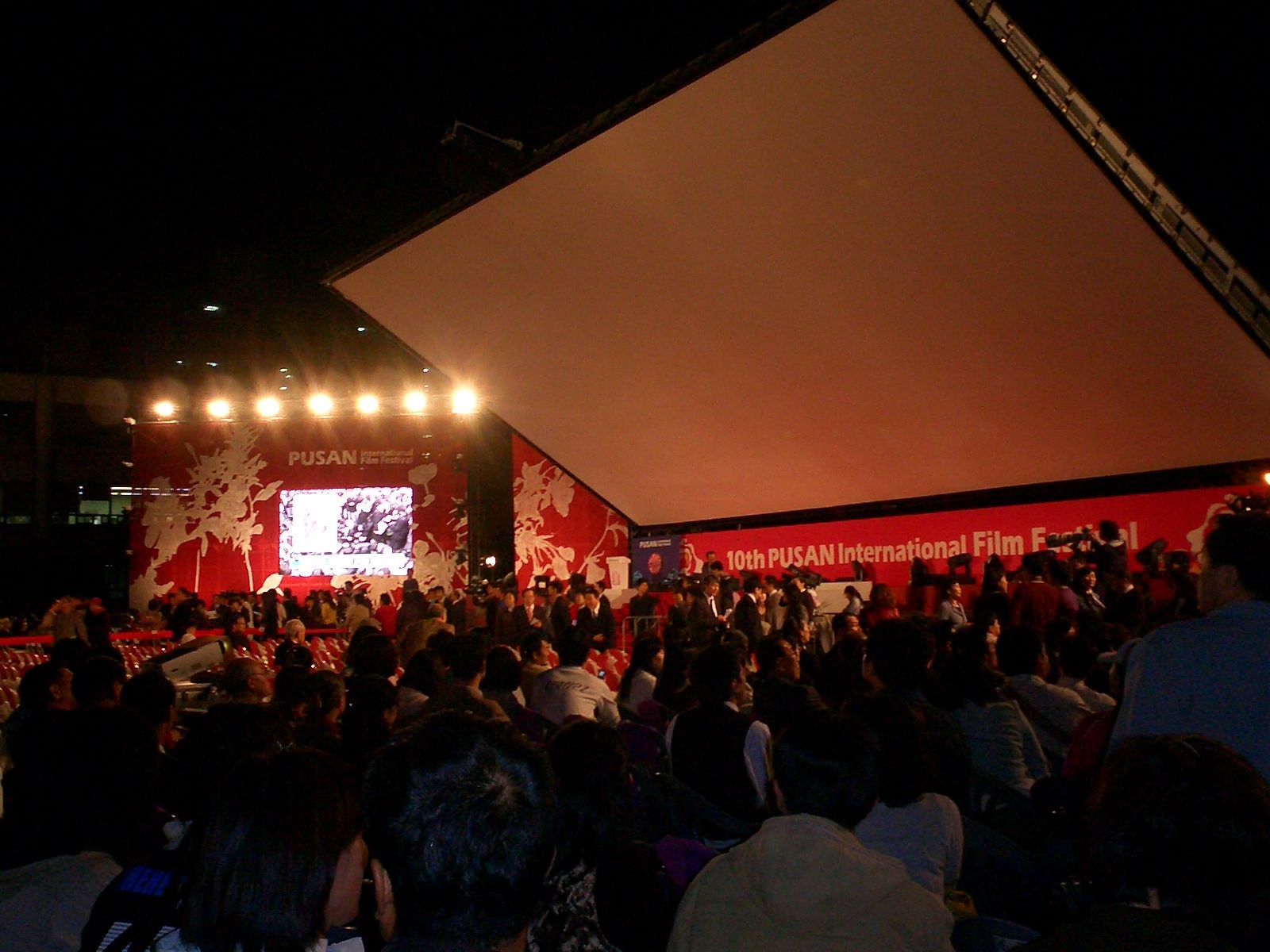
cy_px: 476
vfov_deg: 38.7
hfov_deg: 50.1
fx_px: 1357
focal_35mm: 37
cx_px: 635
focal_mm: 5.6
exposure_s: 1/40
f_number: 3.5
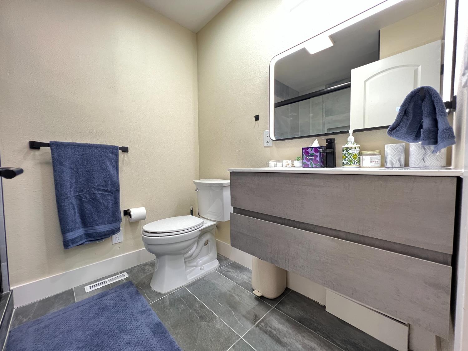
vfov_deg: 89.9
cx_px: 234
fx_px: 176
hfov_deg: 106.2
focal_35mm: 13
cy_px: 176
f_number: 1.8
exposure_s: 1/60
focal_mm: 1.57
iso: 400
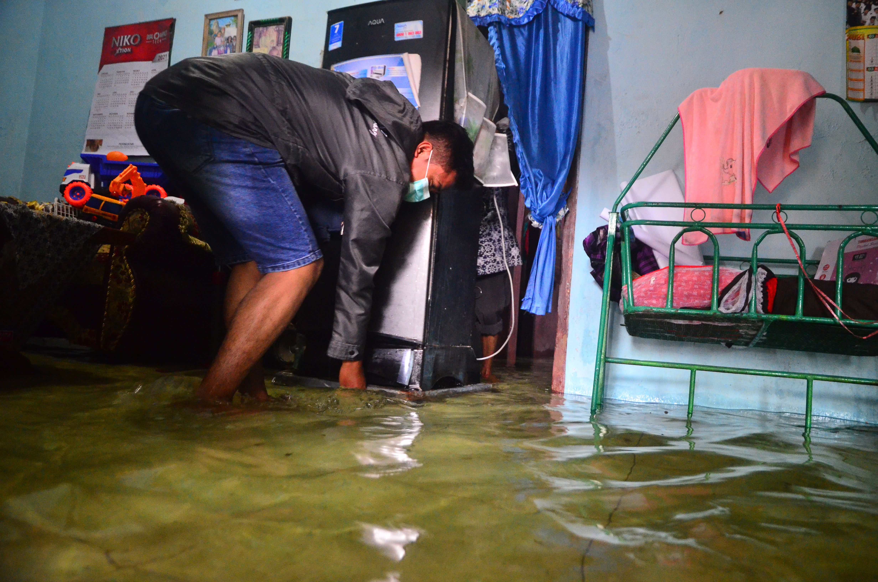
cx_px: 439
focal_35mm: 24
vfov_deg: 52.9
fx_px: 584
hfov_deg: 73.9
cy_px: 291
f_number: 4
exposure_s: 1/60
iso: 2200
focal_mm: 16
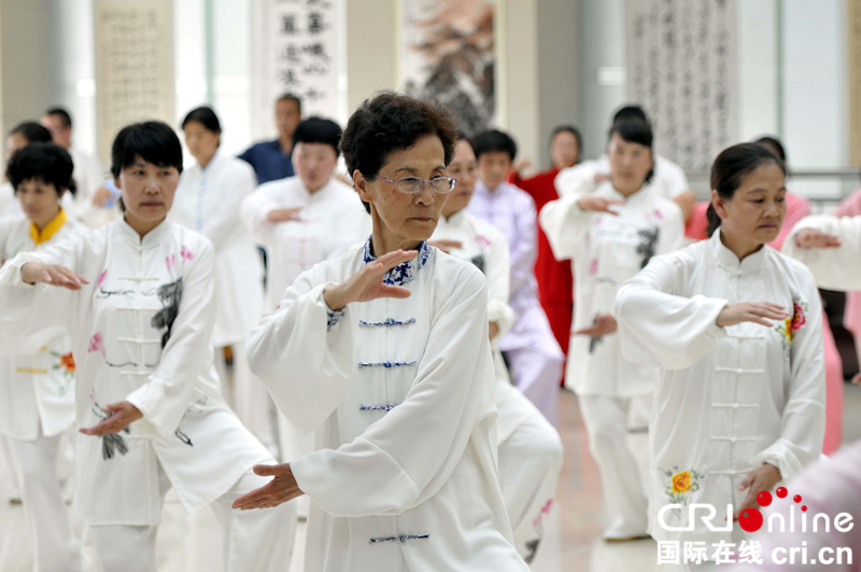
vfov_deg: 11.7
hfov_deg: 17.5
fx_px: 2794
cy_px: 286
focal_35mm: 117
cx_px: 430
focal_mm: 78
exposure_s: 1/50
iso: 200
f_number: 2.8
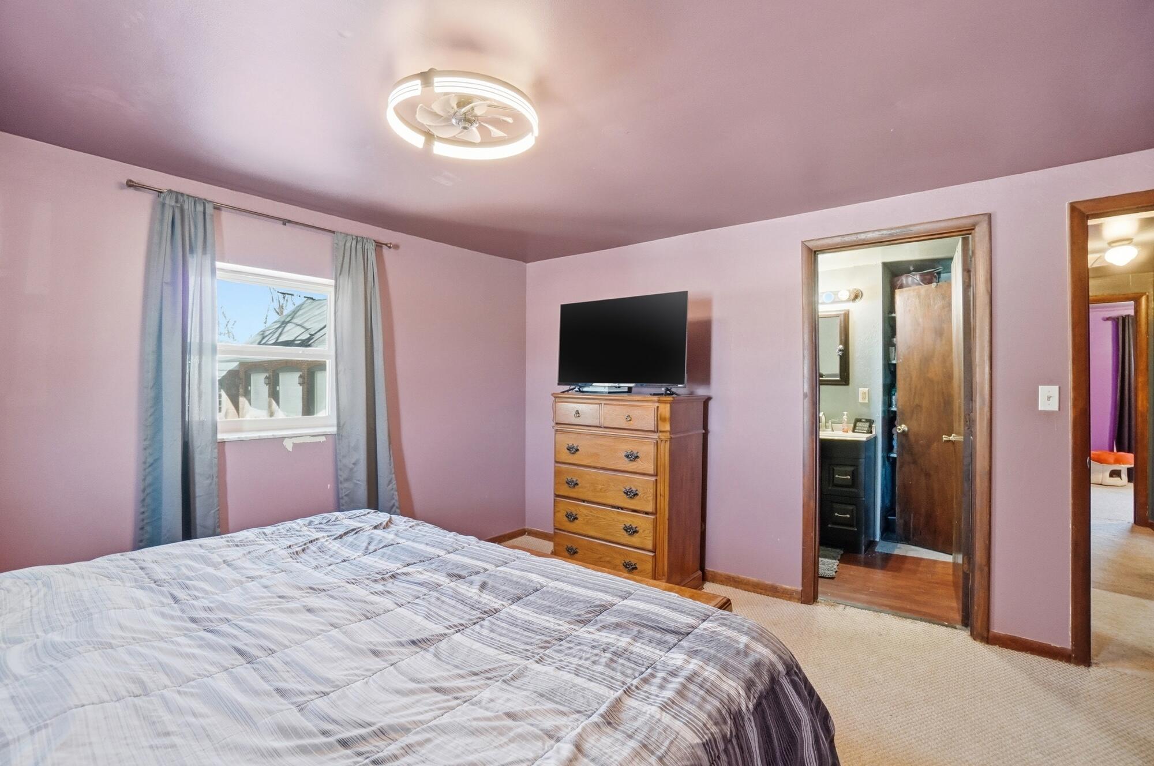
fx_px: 480
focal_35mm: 15
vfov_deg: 77.2
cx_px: 577
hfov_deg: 100.5
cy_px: 383
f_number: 4.5
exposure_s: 1/40
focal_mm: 10
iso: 100
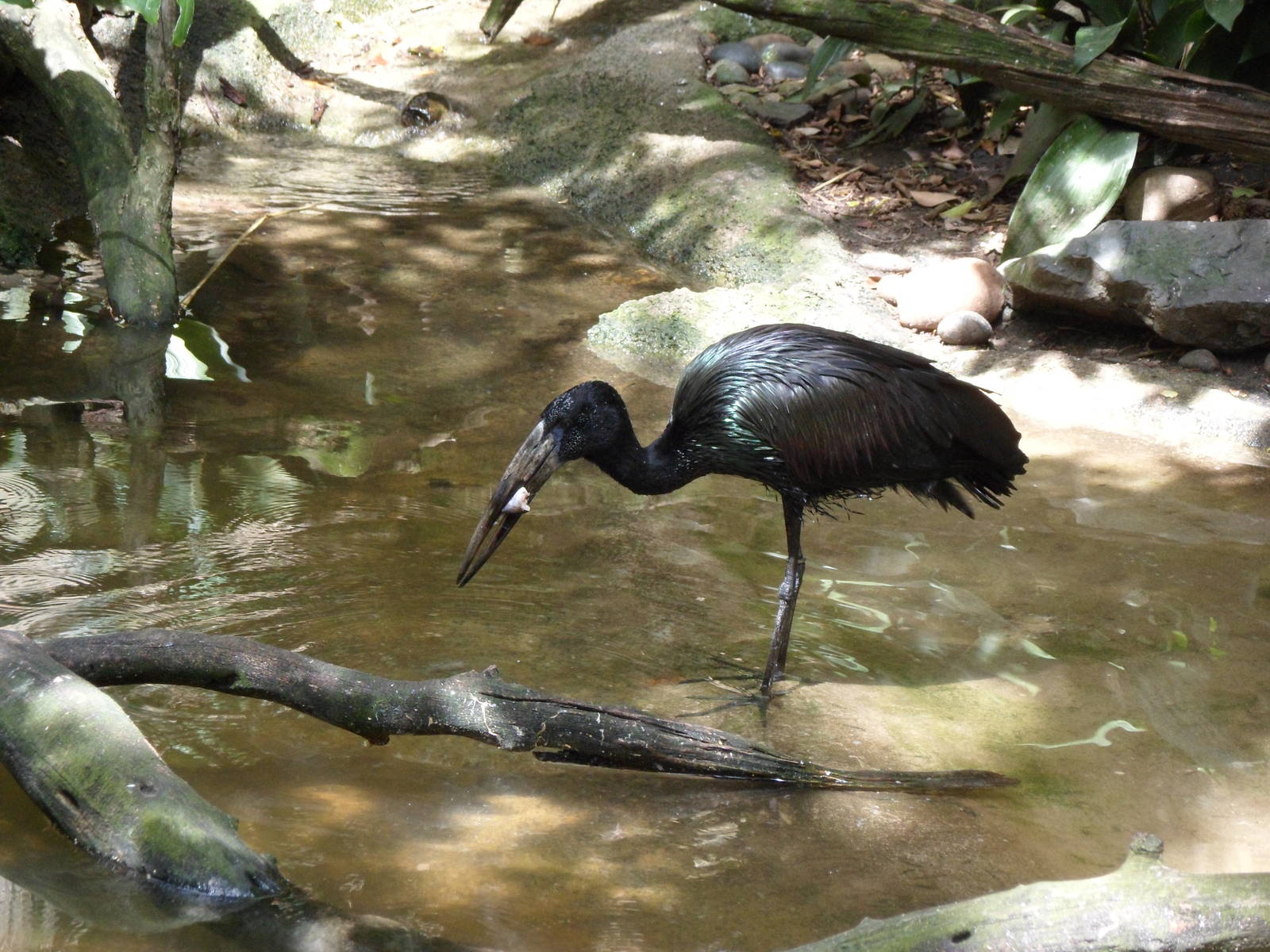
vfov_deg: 9.2
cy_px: 476
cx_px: 635
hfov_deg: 12.2
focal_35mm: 162
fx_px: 5943
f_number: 5.5
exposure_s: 1/60
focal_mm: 28.7
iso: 200
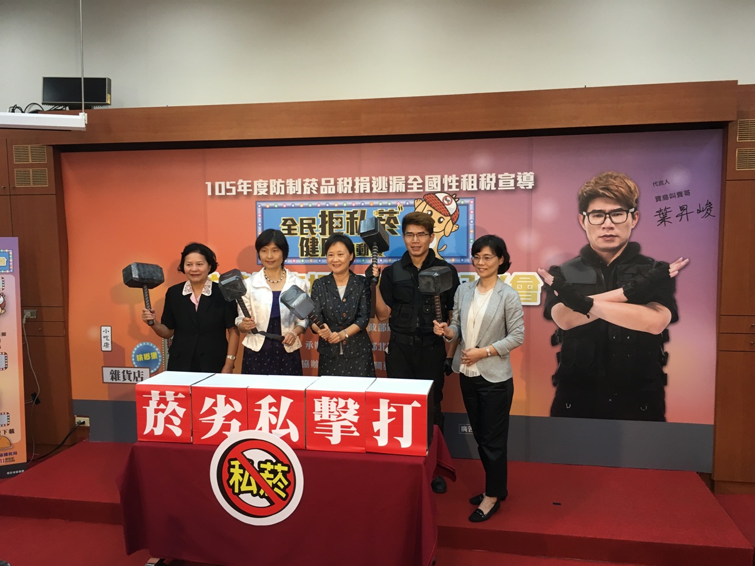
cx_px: 378
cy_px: 283
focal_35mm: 29
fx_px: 632
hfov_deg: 61.7
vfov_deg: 48.2
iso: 32
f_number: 2.2
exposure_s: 1/30
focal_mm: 4.15
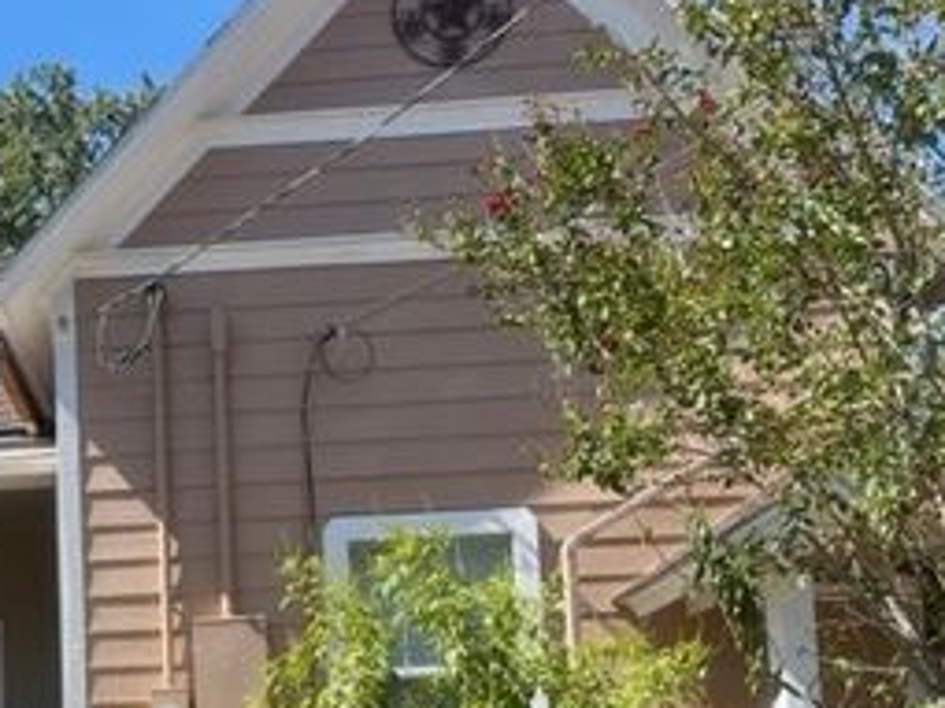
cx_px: 100
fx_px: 1392
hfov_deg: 35.4
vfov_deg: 27.2
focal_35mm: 51
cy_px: 684
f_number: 1.6
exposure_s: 1/2024
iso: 50
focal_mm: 5.1
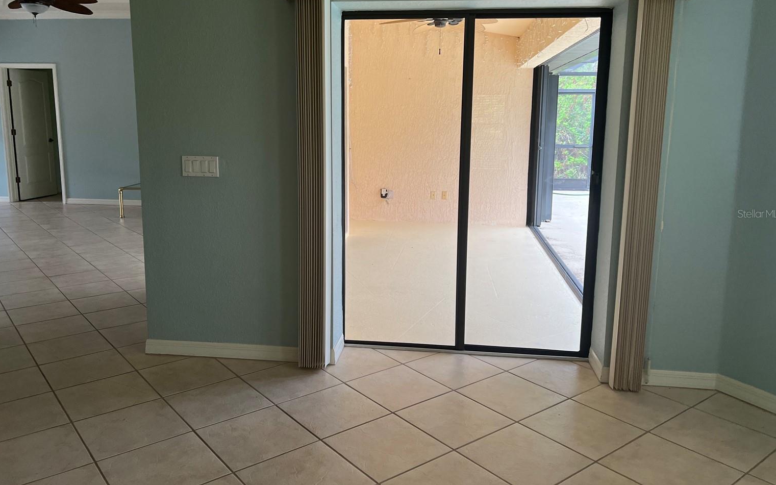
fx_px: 613
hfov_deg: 64.6
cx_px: 378
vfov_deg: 43.1
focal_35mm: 29
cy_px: 213
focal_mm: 5.7
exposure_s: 1/115
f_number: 1.5
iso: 125
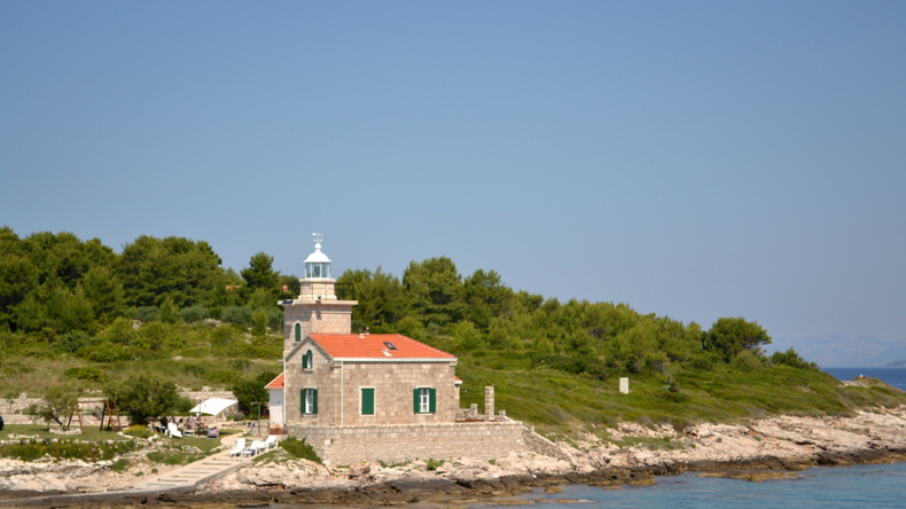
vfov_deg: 13.8
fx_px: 2102
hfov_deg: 24.3
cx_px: 458
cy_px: 277
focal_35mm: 88
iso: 100
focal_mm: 55
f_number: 5.6
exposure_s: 1/500
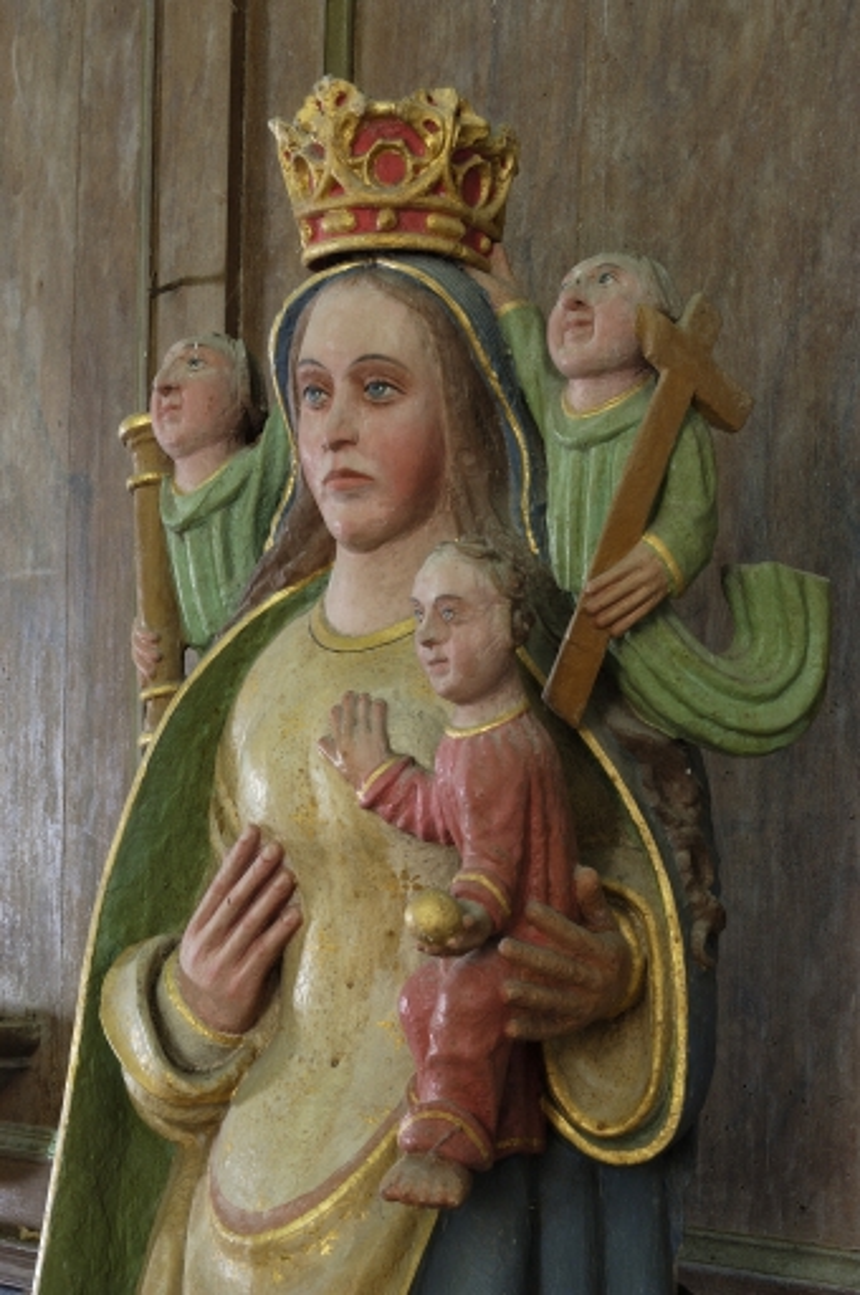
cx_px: 430
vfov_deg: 29.9
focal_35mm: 68
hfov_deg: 20.1
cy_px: 648
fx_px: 2425
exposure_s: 1/40
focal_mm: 45
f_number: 16
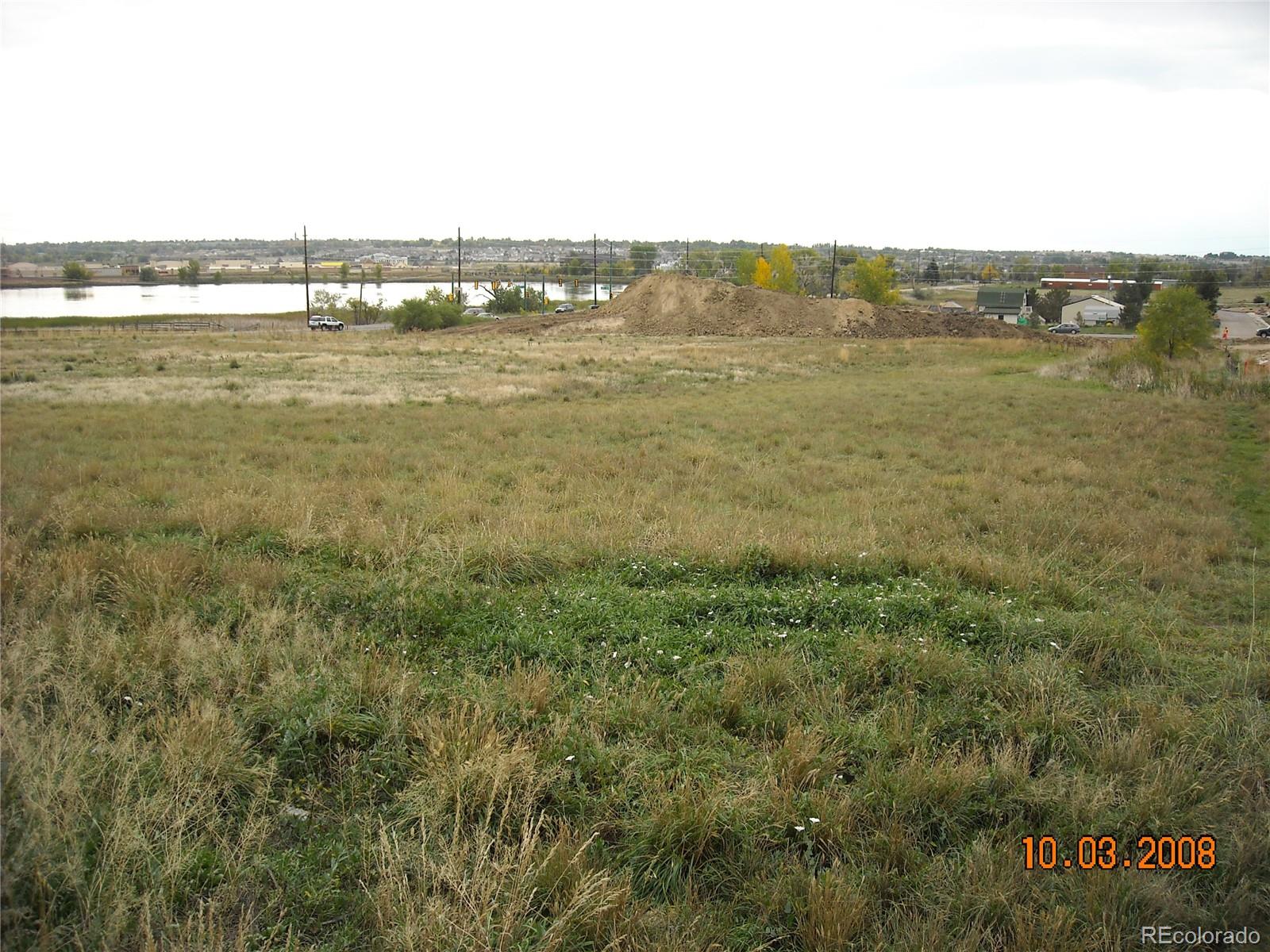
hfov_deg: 52.6
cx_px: 635
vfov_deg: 40.7
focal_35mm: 35
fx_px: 1284
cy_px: 476
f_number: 2.8
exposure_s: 1/154
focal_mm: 5.7
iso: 64
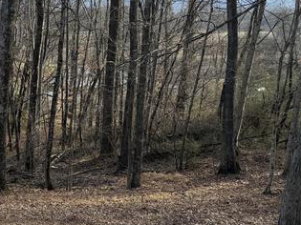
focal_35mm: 65
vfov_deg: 22.4
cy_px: 157
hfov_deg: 25.2
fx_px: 565
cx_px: -103
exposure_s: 1/1046
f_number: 1.78
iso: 100
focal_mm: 6.76
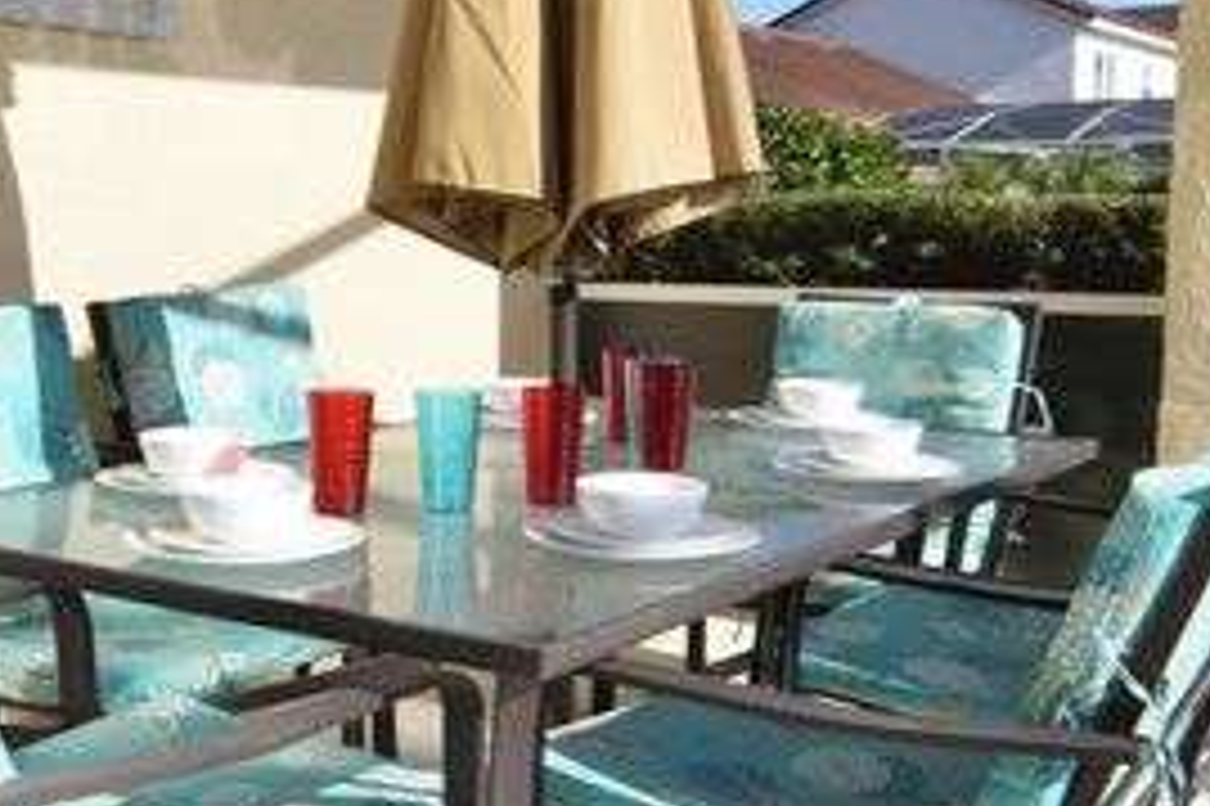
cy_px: 371
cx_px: 565
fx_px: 1455
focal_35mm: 43
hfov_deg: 45.1
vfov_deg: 30.9
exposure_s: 1/500
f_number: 9
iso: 400
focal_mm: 11
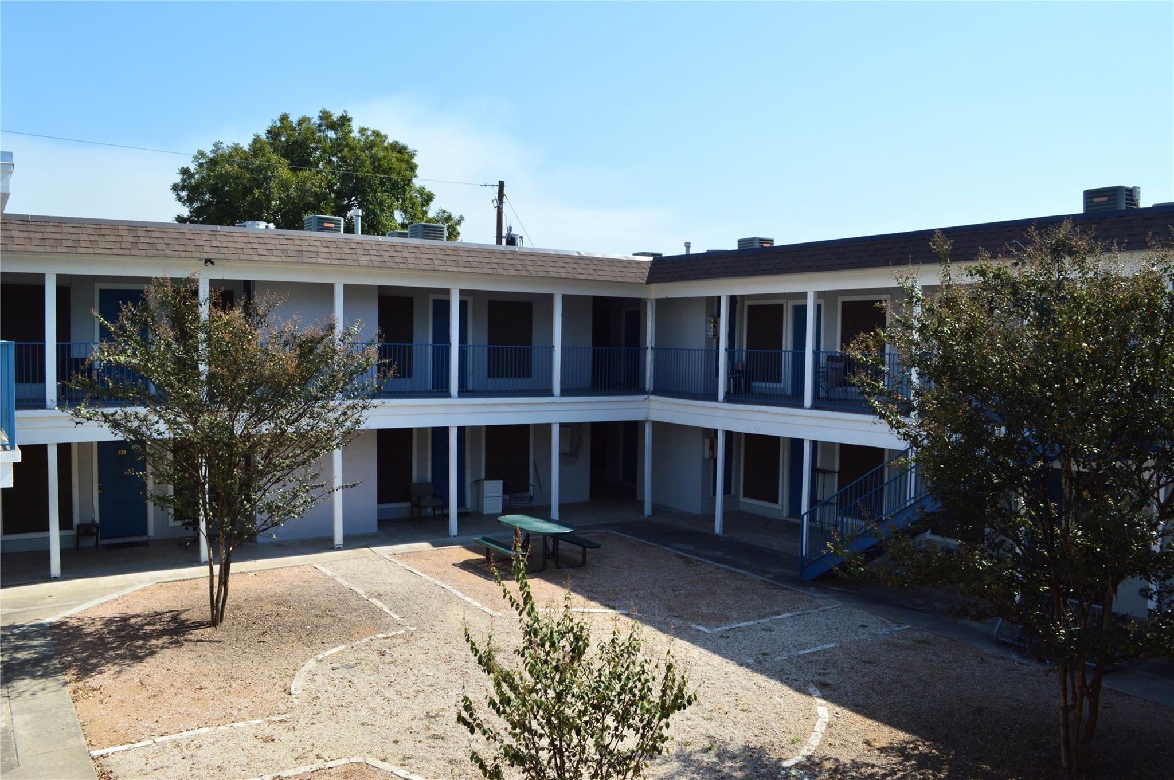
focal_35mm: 27
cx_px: 587
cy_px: 390
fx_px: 880
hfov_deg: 67.4
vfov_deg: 47.8
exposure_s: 1/400
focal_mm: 18
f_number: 11
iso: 400
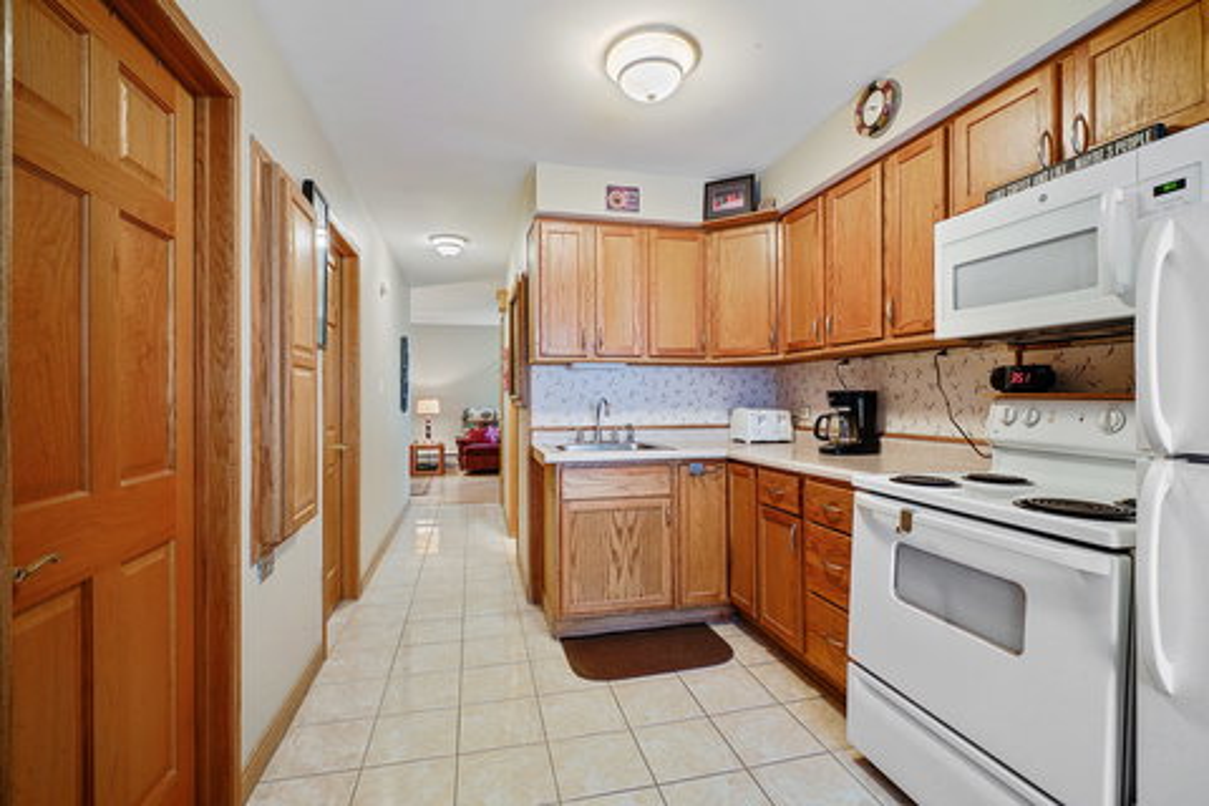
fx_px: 537
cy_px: 403
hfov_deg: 96.7
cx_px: 604
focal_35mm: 16
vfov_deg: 73.7
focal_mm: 16
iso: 400
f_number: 14
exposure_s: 1.3
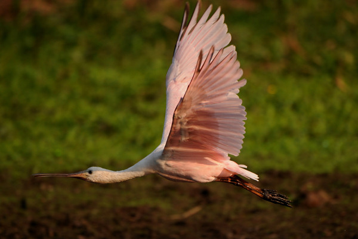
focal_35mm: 600
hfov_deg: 3.4
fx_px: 5966
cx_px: 179
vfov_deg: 2.3
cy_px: 120
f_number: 4
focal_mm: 400
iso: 200
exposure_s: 1/1000
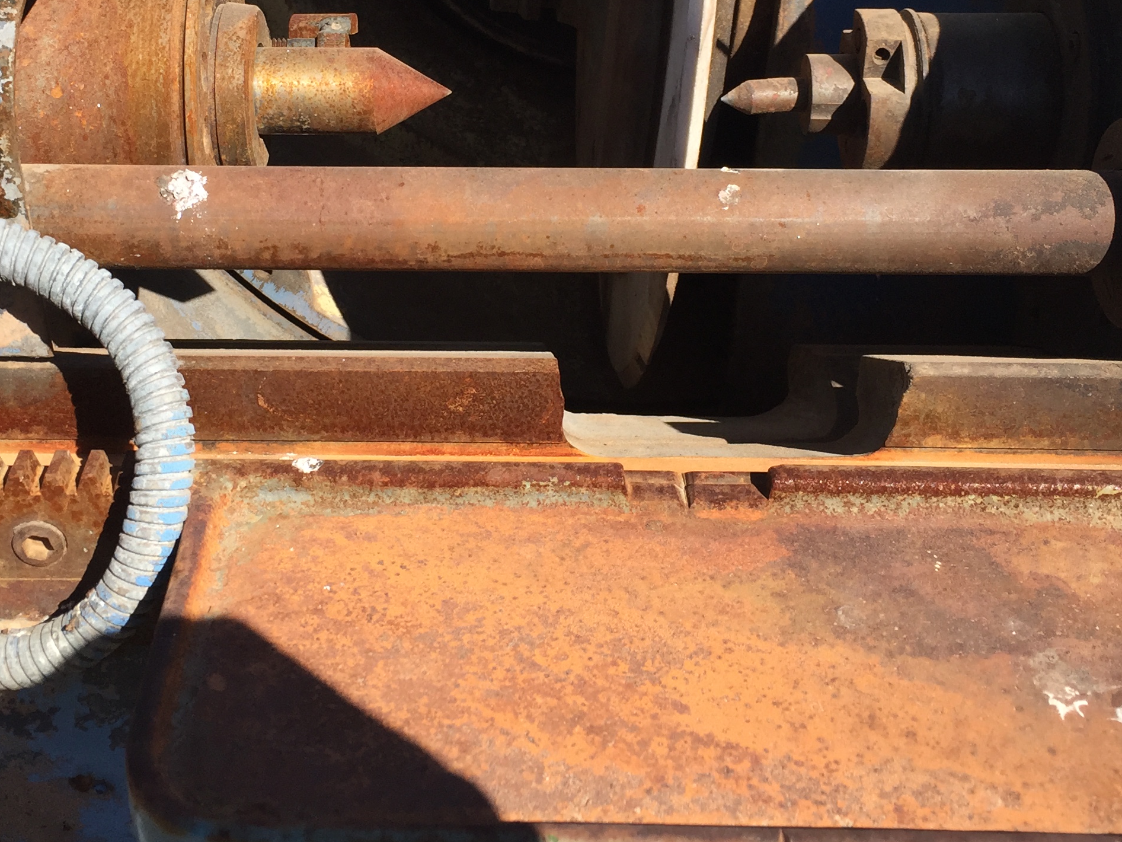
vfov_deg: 28.7
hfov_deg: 38.1
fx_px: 1621
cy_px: 217
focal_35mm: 50
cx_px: 487
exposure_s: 1/1522
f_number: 2.2
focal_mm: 4.15
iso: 32
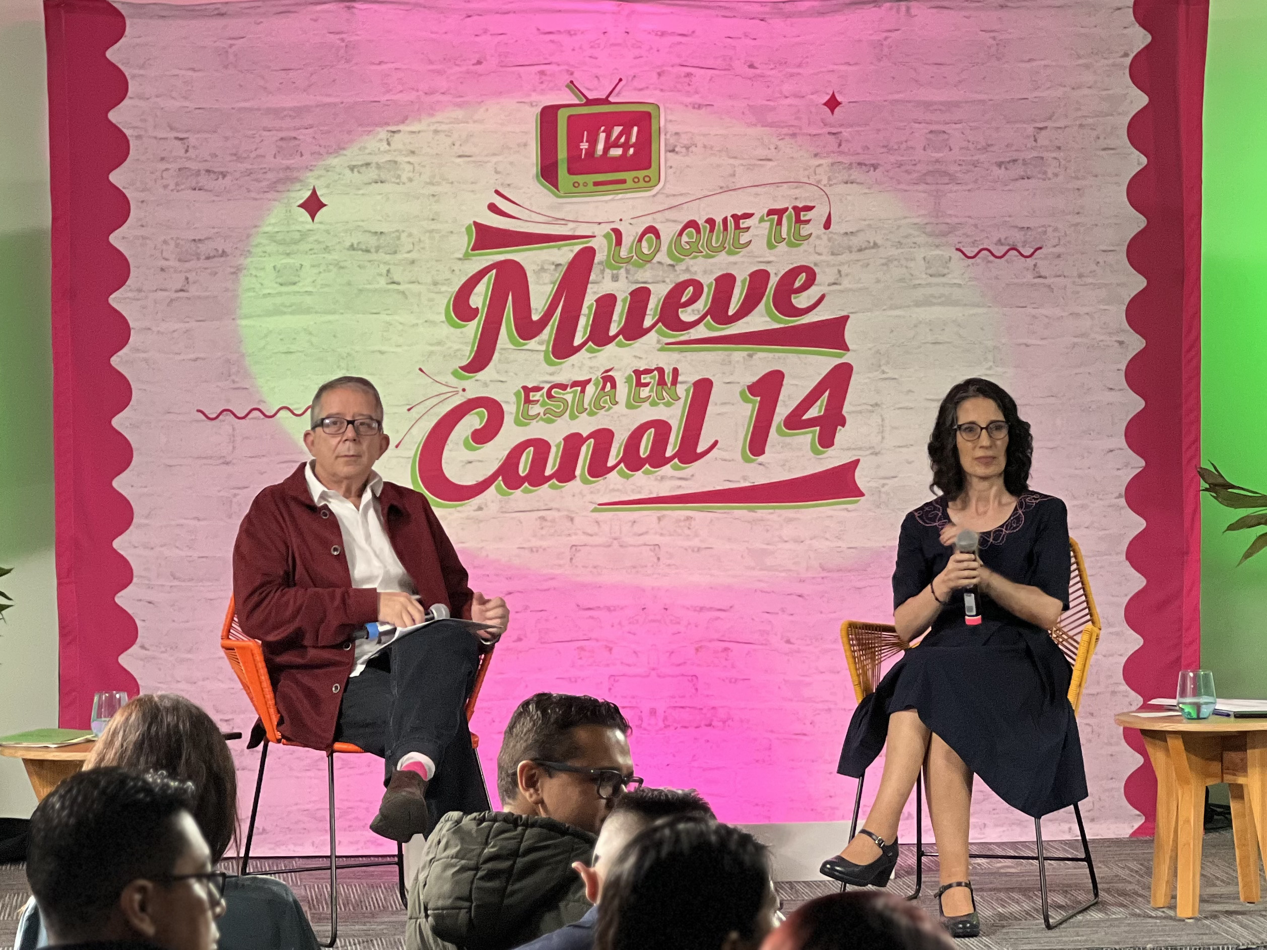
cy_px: 475
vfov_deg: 19.1
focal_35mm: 77
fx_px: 2818
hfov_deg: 25.3
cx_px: 634
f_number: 2.8
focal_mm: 9
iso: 250
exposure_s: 1/62
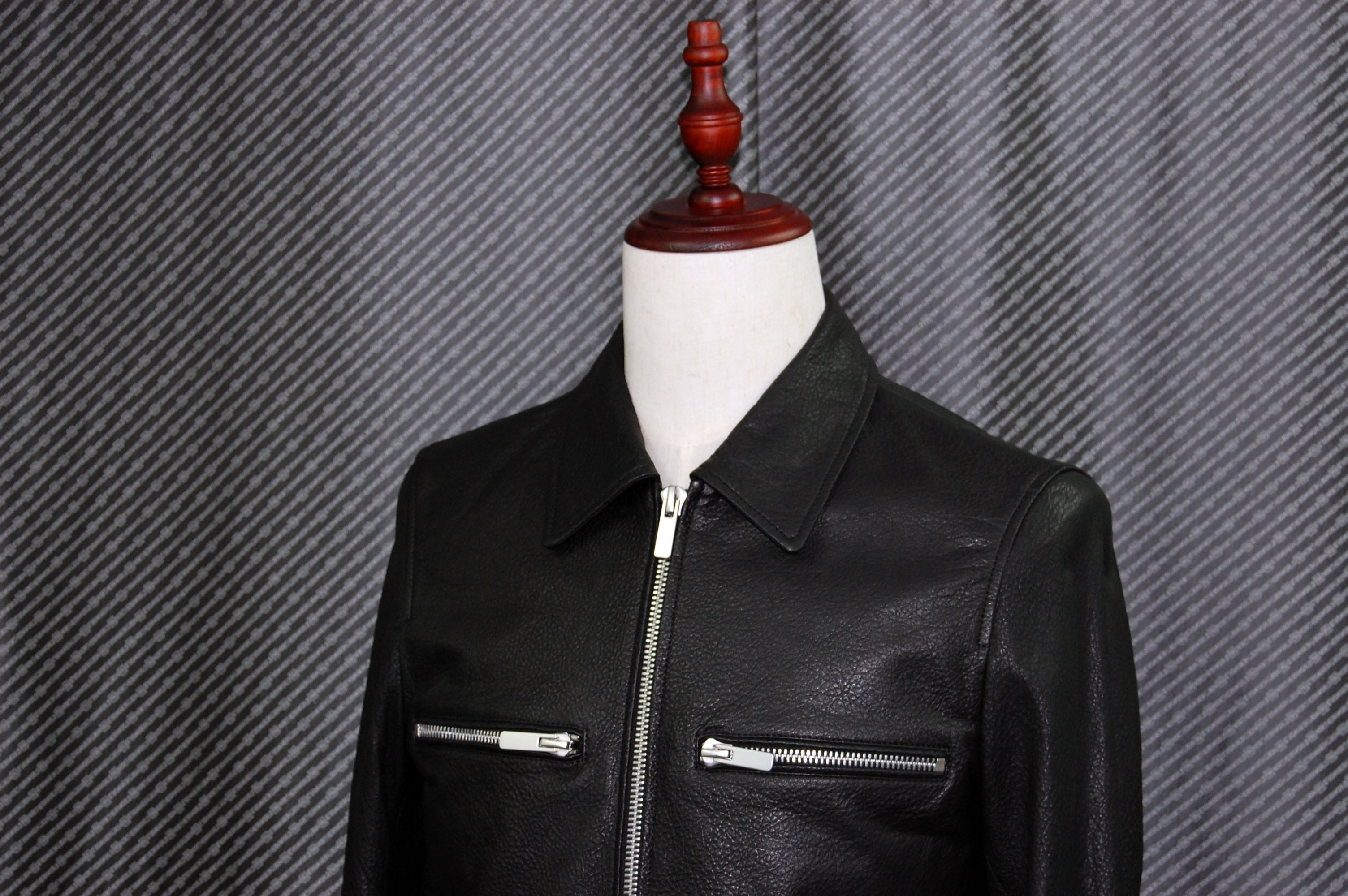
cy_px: 448
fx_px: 2581
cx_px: 674
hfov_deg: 29.3
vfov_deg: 19.7
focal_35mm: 69
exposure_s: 1/60
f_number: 5.3
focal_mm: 46
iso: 400
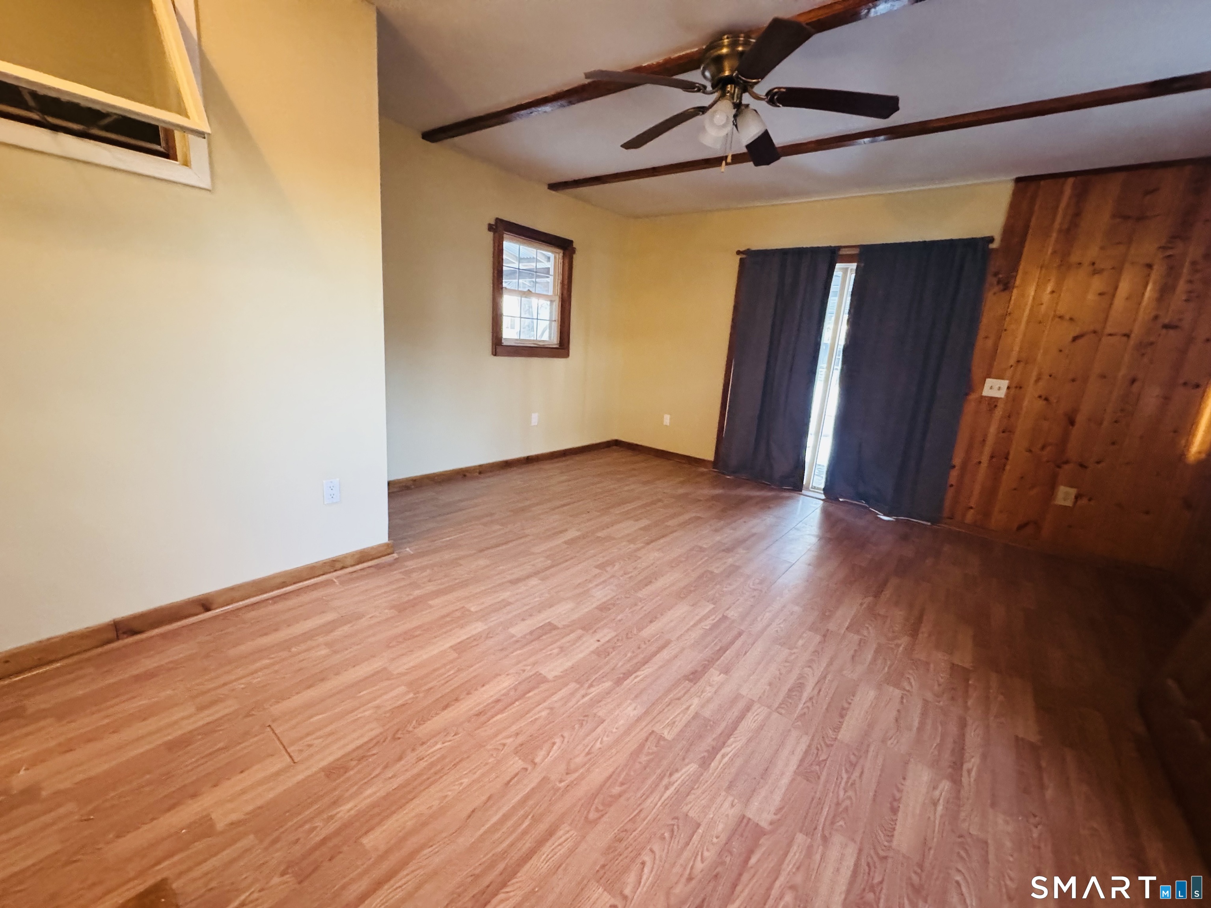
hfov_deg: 102.1
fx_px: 490
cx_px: 606
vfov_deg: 85.7
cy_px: 454
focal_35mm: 14
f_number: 2.2
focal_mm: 2.22
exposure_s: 1/60
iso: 1250
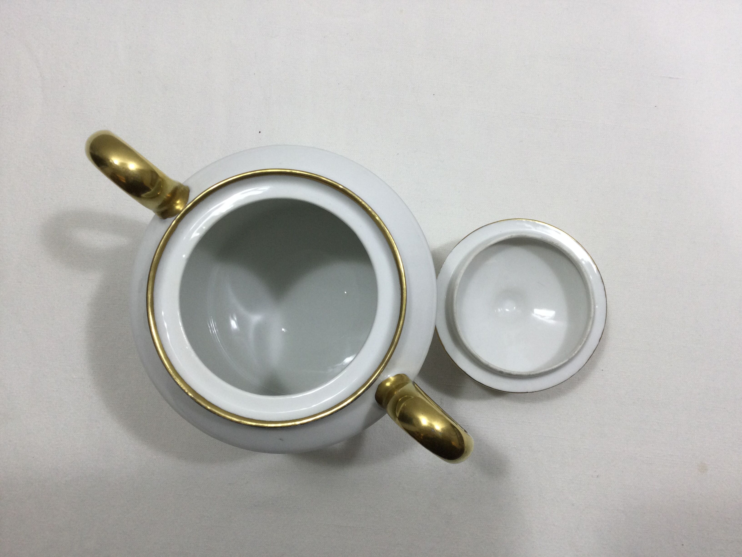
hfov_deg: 58.4
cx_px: 371
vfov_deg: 45.4
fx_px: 664
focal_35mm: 31
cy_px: 278
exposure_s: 1/100
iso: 40
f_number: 2.4
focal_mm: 3.3
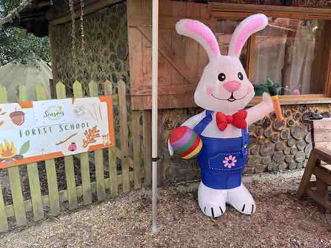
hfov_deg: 71.6
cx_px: 166
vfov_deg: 56.8
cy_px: 124
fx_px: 229
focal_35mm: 24
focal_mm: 6.76
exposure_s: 1/194
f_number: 1.78
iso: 64
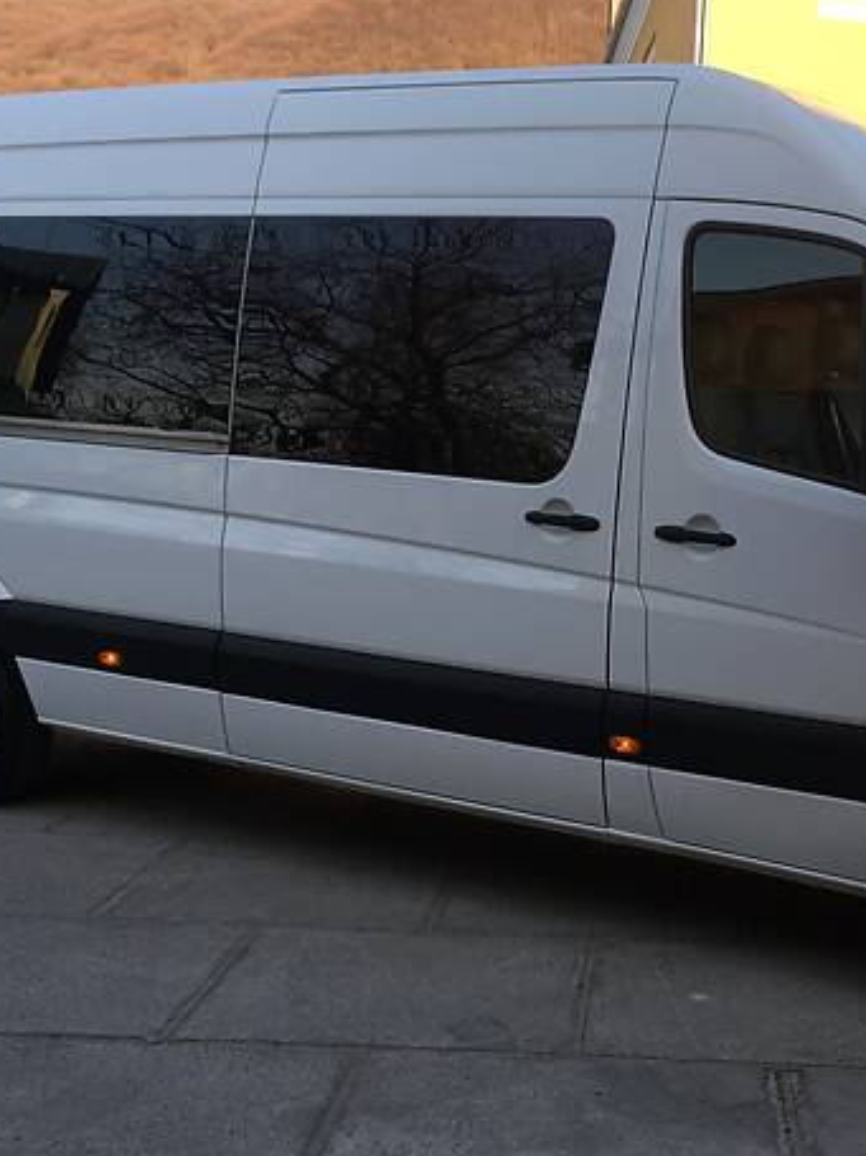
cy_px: 663
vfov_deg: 37.4
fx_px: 1702
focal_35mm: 51
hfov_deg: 28.1
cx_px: 655
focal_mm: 4.2
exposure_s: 1/364
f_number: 2.2
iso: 25
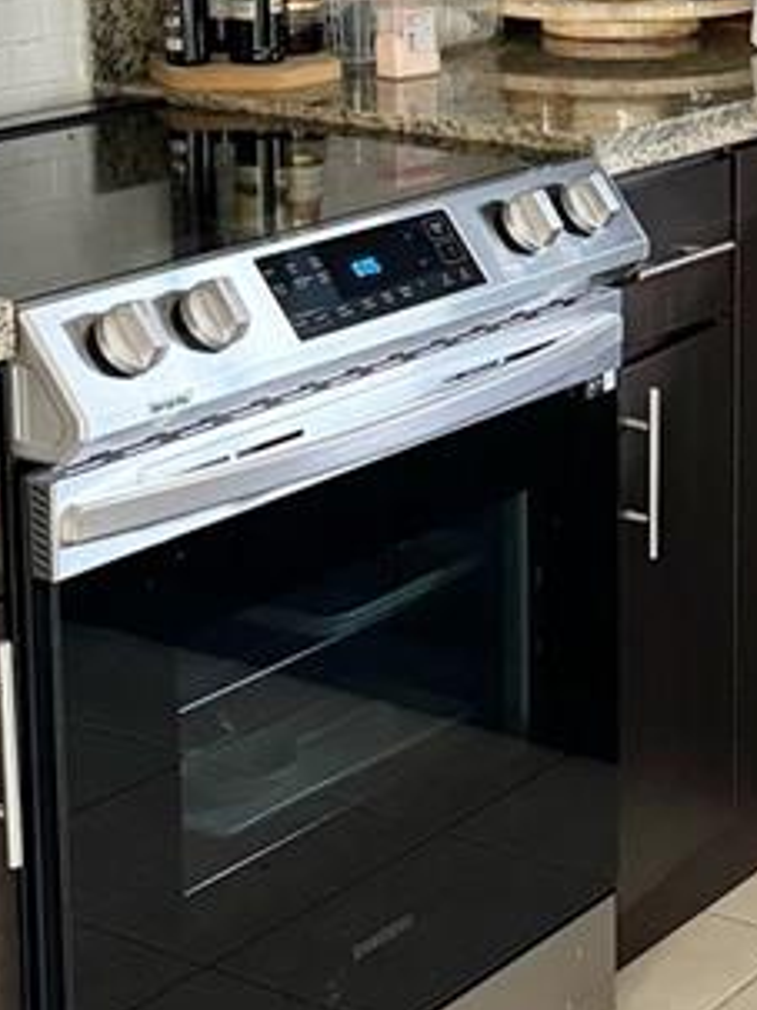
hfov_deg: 15.3
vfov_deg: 20.4
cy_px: 193
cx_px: 704
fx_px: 2772
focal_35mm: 95
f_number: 1.78
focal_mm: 6.86
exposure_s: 1/60
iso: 500
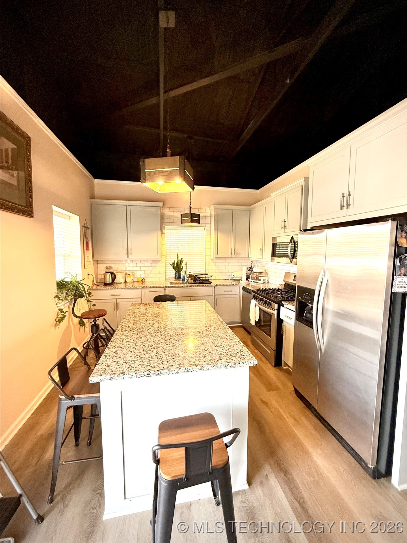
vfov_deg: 102.1
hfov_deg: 85.7
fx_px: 219
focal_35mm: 14
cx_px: 204
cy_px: 272
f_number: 2.2
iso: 400
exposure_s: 1/120
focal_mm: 2.22
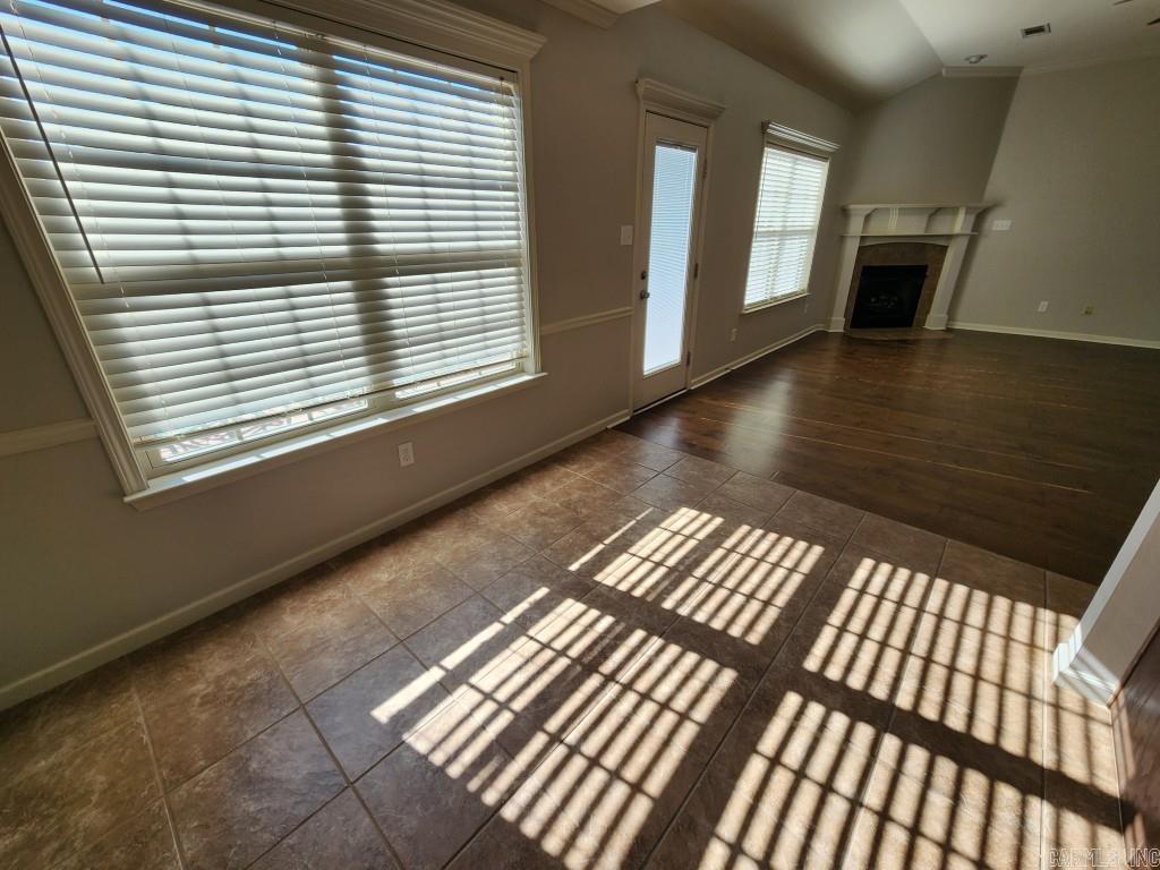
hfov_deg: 106.2
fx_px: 436
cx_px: 580
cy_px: 435
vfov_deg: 89.9
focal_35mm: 13
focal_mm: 2.2
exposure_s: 1/200
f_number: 2.2
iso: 50
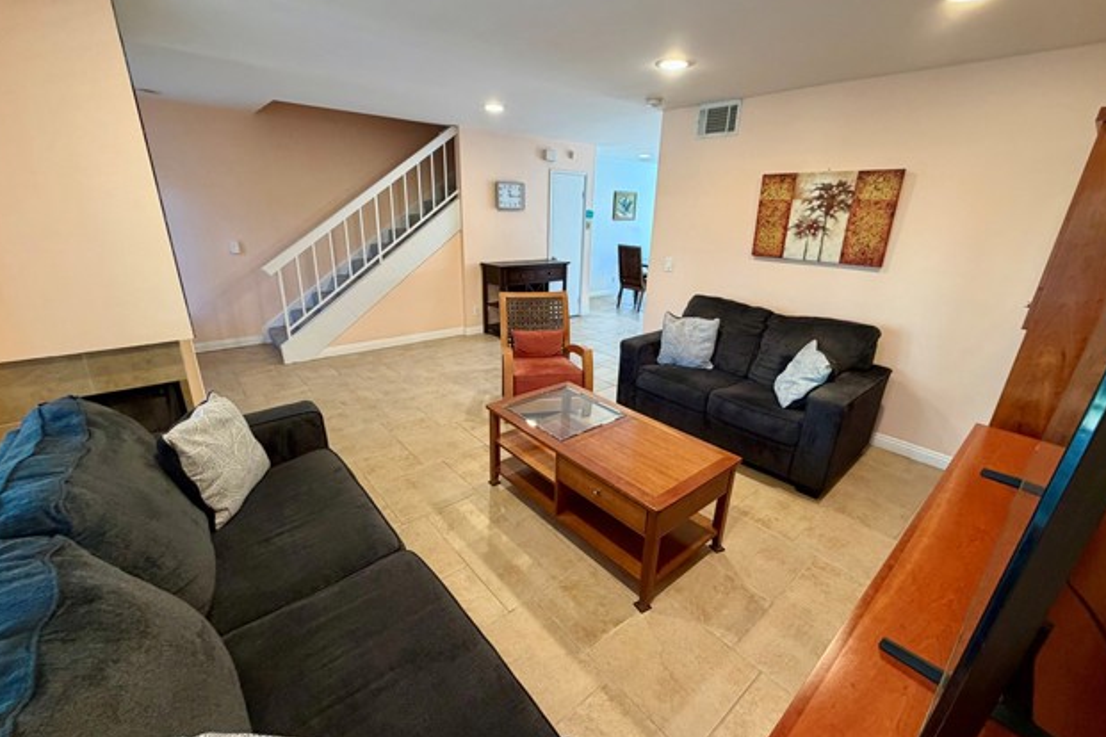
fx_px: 461
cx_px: 557
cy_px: 370
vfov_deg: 77.3
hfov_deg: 100.4
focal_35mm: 15
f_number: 2.2
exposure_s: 1/60
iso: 320
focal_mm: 2.22
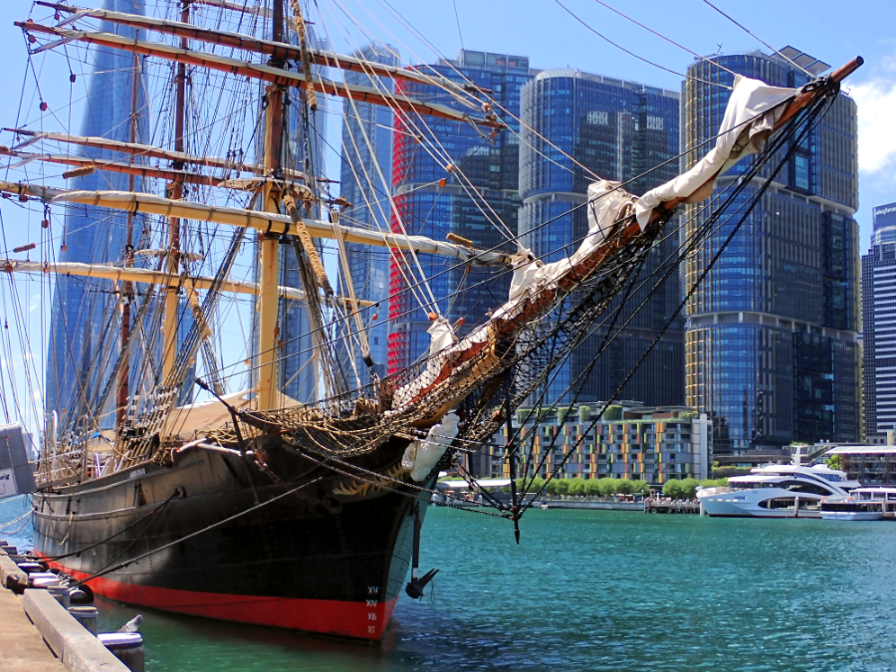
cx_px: 448
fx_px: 1217
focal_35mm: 47
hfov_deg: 40.4
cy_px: 336
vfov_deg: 30.9
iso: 100
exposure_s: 1/250
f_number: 4.5
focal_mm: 8.4
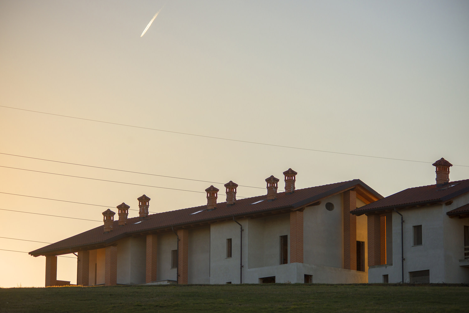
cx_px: 226
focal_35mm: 159
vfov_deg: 8.6
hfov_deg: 12.9
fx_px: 2072
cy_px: 156
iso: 200
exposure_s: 1/2000
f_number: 5
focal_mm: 150
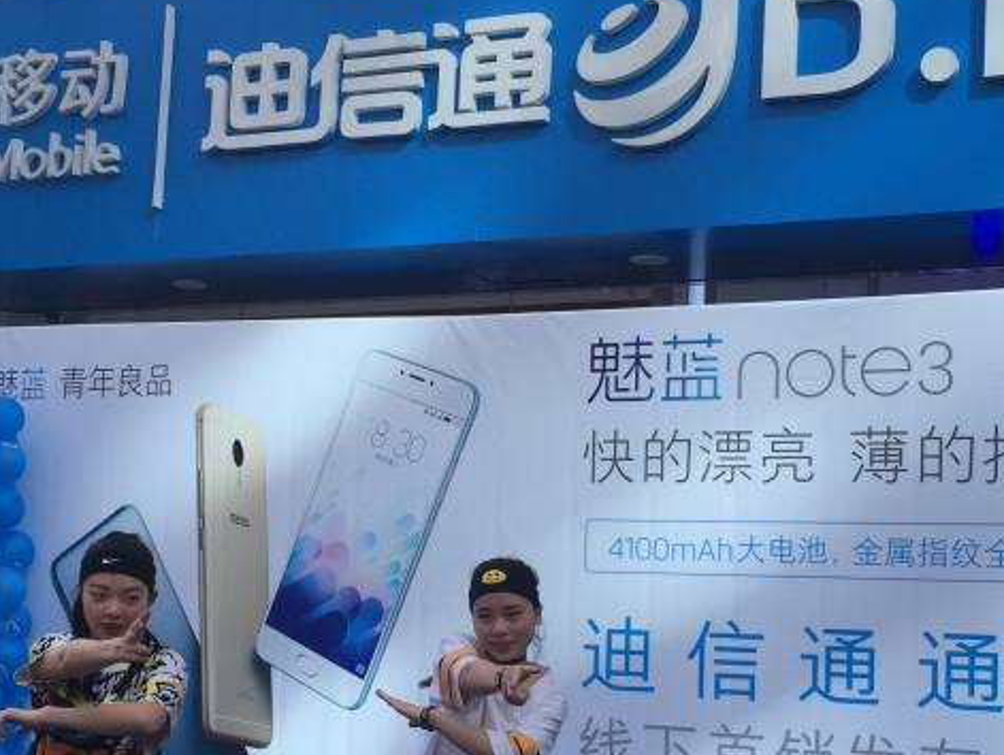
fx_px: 1829
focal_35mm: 63
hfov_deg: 30.6
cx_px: 407
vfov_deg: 23.2
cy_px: 482
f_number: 2.2
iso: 32
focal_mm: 4.15
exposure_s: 1/746
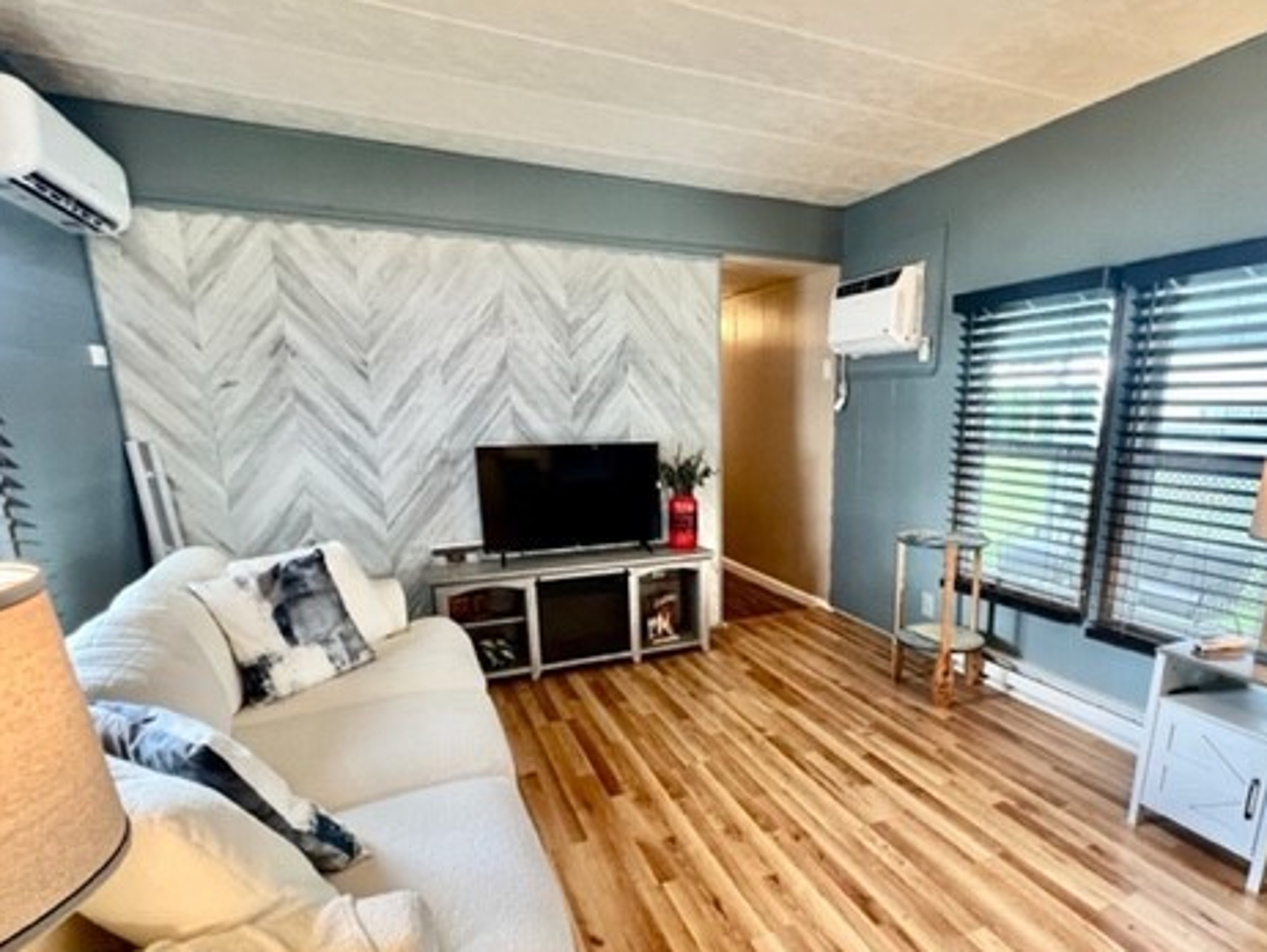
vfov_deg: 70.7
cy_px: 582
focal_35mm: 18
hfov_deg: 87.0
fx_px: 659
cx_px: 738
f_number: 1.8
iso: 320
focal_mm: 1.57
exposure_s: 1/60
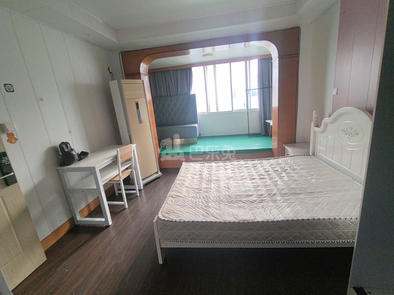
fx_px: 182
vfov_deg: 78.1
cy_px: 148
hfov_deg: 94.5
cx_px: 197
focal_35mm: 16
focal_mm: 1.68
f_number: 2.2
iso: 64
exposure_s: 1/50
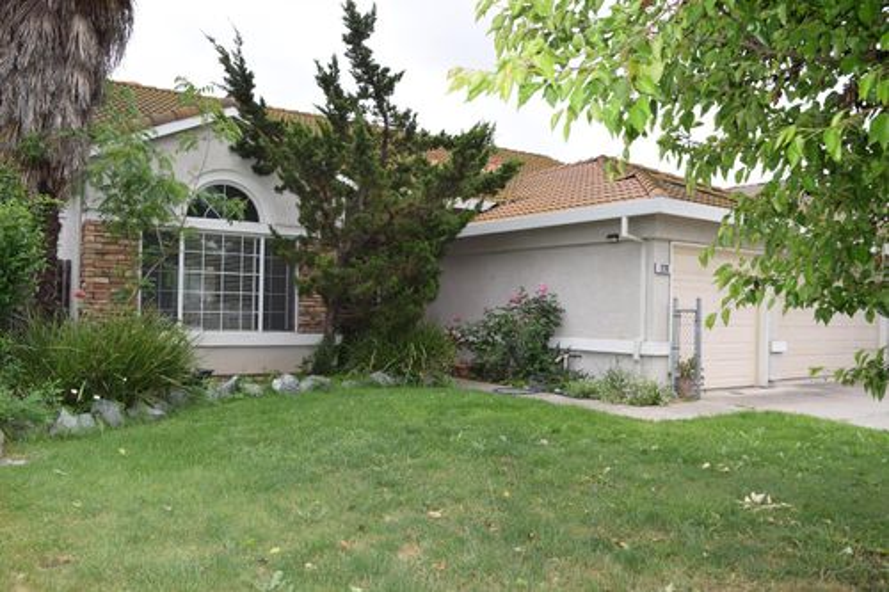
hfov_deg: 61.9
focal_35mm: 30
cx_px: 444
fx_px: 741
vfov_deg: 43.6
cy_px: 296
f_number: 5.6
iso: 250
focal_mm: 20
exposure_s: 1/125
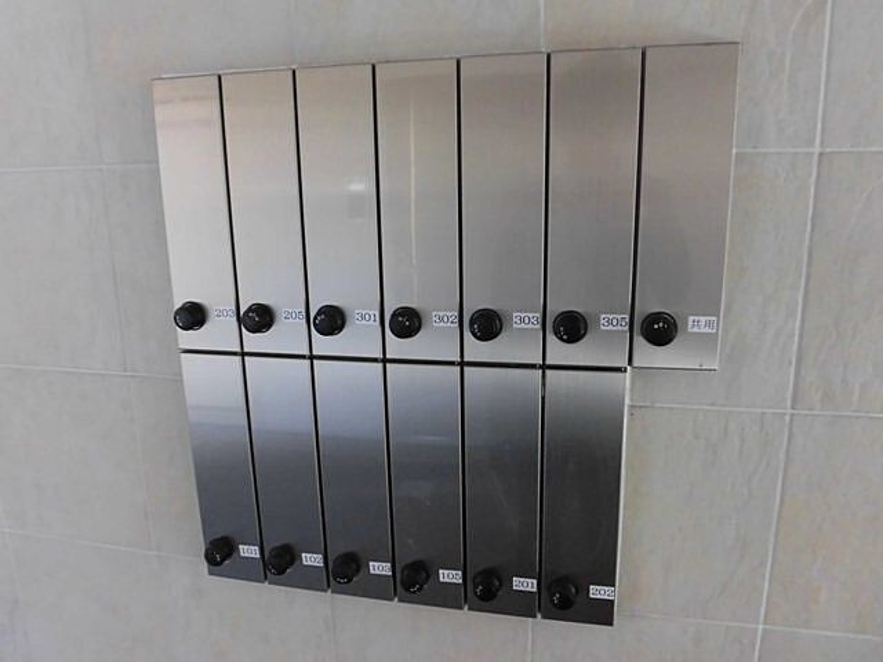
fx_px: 612
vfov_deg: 56.8
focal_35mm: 24
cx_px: 442
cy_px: 331
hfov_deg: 71.6
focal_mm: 4.3
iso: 320
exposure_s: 1/30
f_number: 3.1
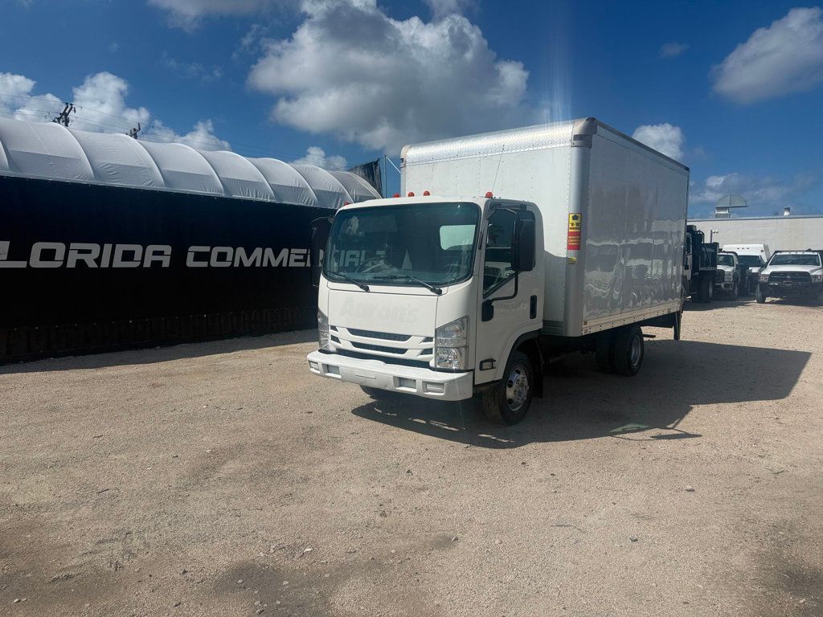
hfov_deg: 71.6
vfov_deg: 56.8
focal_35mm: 24
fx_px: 571
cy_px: 308
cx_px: 412
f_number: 1.78
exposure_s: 1/14286
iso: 80
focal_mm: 6.76
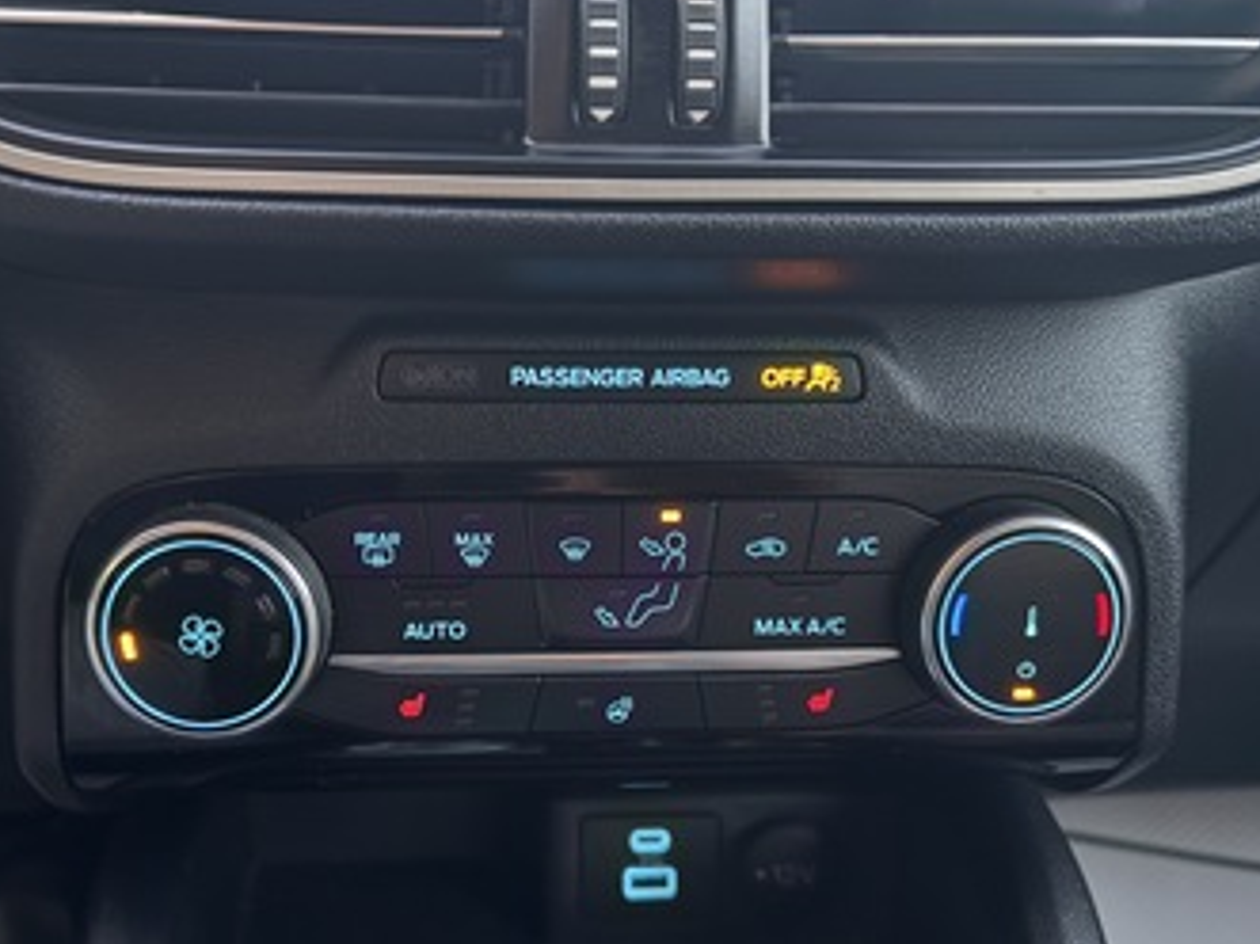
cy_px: 539
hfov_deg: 55.3
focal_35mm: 33
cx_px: 579
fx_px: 1201
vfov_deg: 42.8
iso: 640
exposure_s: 1/9
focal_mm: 5.96
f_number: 1.6
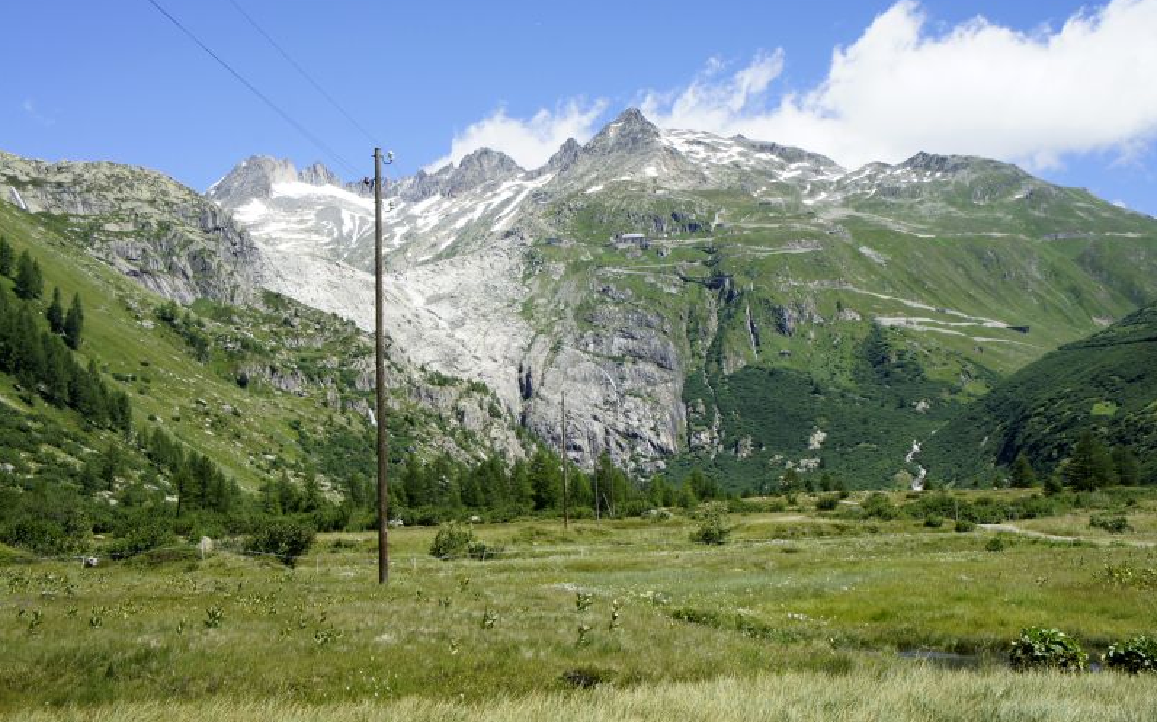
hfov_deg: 46.2
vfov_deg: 29.8
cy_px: 365
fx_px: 1355
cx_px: 578
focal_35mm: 43
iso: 200
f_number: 13
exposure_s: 1/160
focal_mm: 28
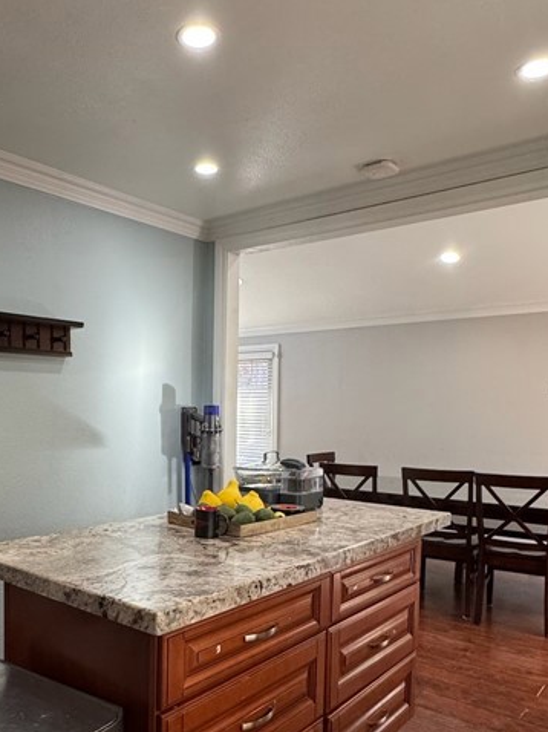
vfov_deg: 59.5
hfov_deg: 45.7
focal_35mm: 30
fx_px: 634
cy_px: 438
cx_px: 162
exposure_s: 1/120
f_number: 2.2
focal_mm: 2.22
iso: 250
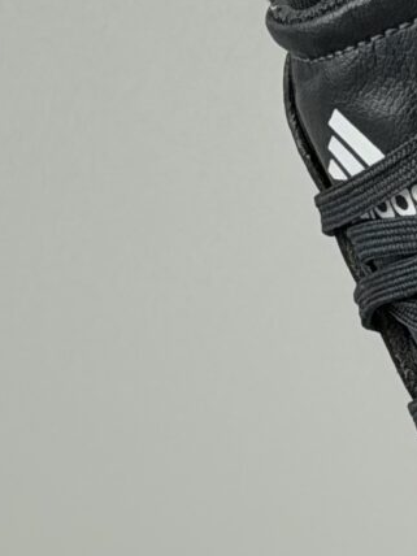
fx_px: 4610
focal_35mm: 287
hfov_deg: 5.2
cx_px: 113
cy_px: 391
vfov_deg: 6.9
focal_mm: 6.76
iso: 64
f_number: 1.78
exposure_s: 1/281
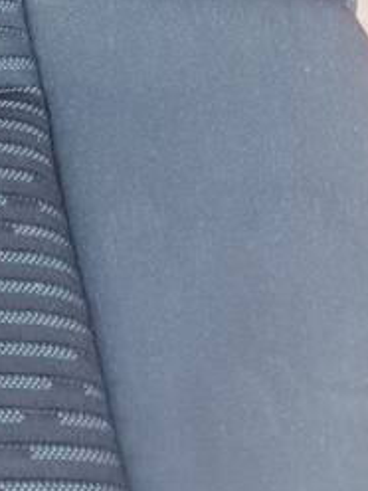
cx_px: -516
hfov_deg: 8.1
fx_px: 2381
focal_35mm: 168
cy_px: -673
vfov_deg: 10.3
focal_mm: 5.4
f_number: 1.8
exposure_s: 1/100
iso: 160
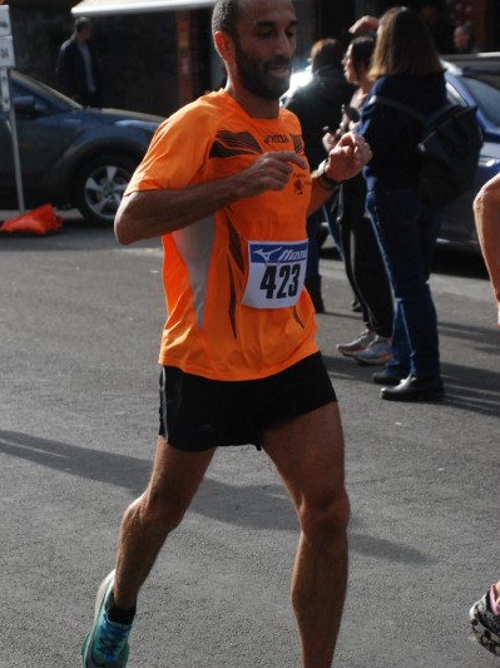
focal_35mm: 114
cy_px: 312
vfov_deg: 17.3
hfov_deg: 13.0
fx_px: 2198
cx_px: 249
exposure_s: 1/1250
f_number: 5.6
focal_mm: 70
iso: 1000
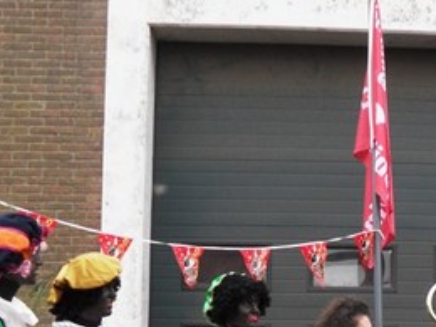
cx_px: 473
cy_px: 389
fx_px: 1083
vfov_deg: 16.5
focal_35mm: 86
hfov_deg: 21.6
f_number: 2.8
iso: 100
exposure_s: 1/180
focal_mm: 6.2
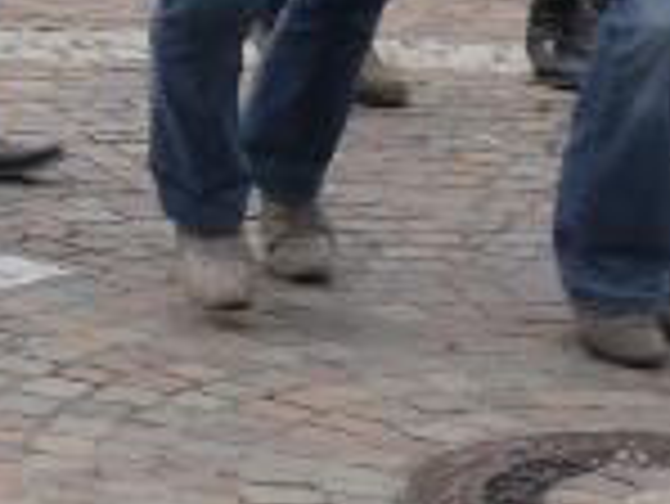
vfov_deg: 5.4
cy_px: -585
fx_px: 5211
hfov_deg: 7.0
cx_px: -841
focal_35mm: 269
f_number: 5
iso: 200
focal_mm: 25
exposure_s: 1/160
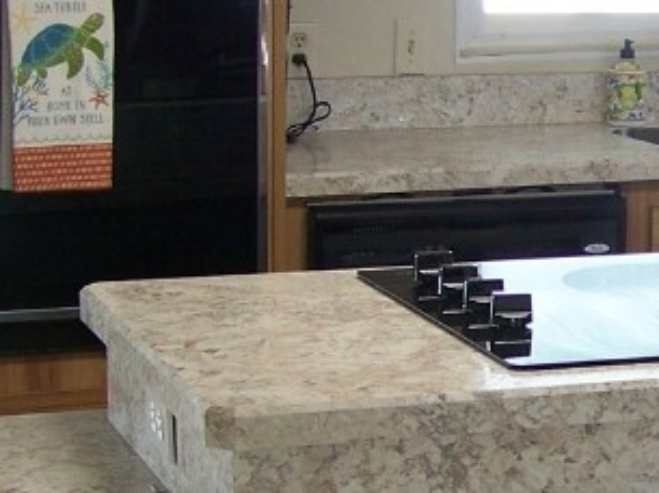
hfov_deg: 15.9
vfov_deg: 12.2
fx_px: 2301
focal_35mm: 121
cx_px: 709
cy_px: 381
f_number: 2.8
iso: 100
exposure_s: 1/30
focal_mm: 5.85
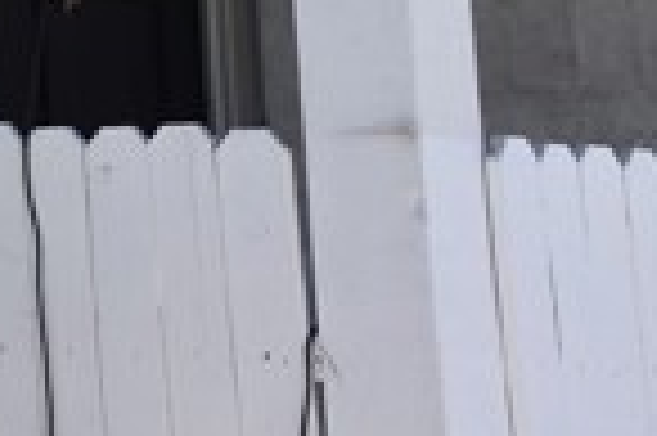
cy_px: -497
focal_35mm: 171
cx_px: -706
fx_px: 3117
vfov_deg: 7.6
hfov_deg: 10.9
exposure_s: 1/500
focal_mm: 26
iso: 450
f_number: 8
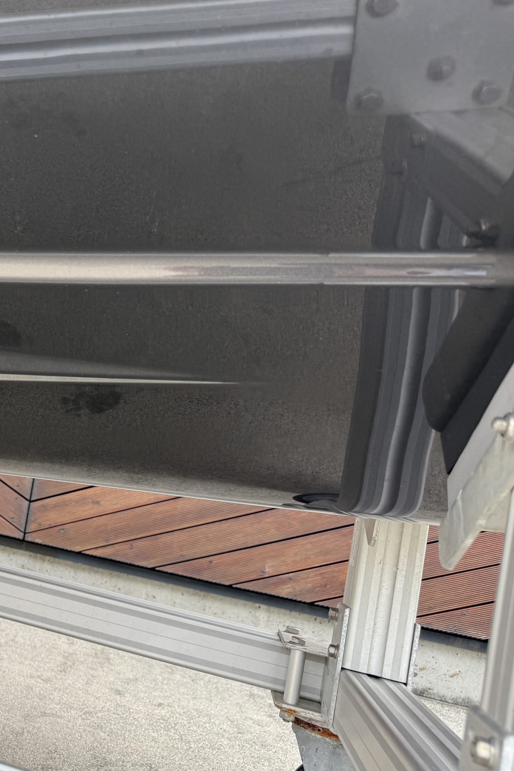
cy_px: 381
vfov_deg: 51.9
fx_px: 793
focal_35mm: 37
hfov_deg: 32.0
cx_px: -42
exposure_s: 1/598
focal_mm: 6.76
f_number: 1.78
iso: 80
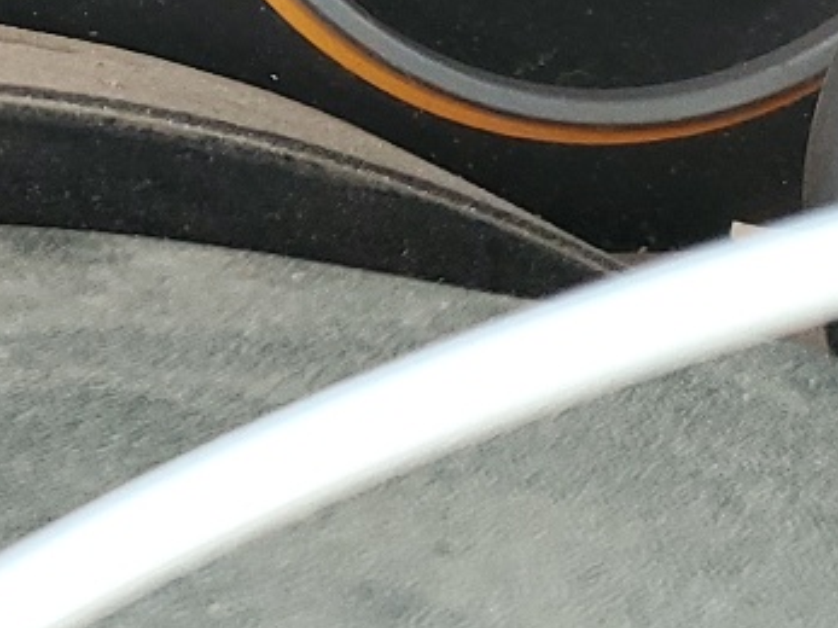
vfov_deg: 11.7
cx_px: -292
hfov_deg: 15.5
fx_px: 2904
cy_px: -370
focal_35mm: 120
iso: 93
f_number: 1.5
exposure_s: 1/60.2
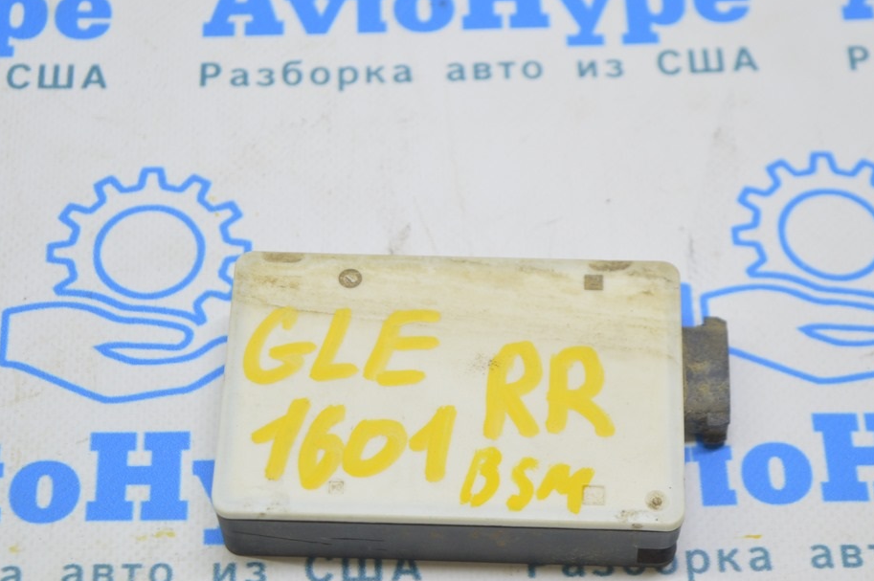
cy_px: 302
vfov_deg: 14.7
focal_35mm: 93
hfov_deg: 22.0
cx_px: 428
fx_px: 2245
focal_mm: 55
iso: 400
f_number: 5.6
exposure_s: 1/20
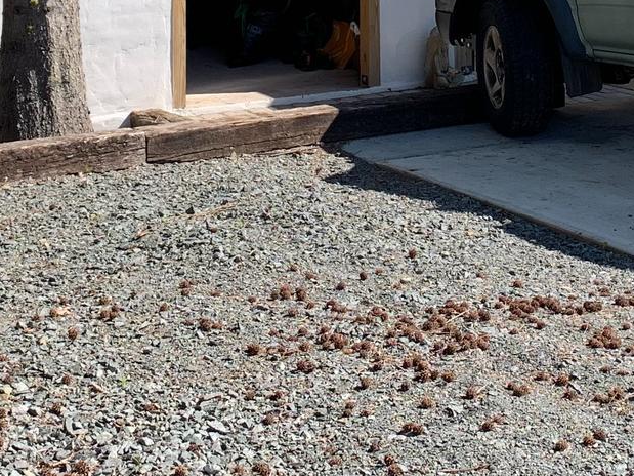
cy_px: -197
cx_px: 424
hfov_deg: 22.7
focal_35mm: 86
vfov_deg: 16.0
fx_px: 1575
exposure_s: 1/1235
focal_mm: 4.25
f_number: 1.8
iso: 25
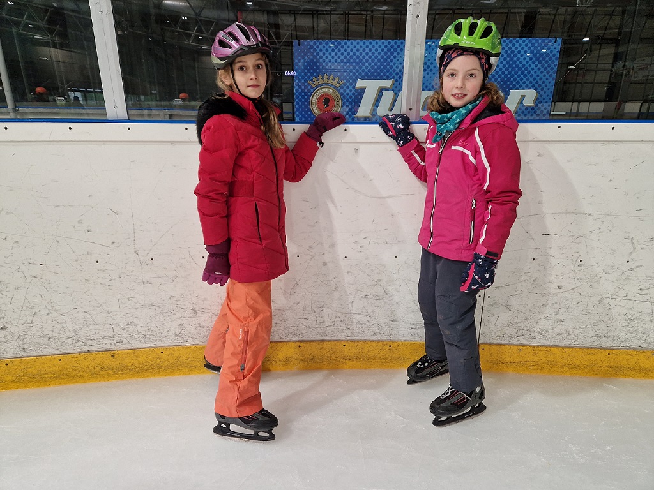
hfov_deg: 73.9
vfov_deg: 58.9
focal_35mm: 23
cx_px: 327
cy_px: 245
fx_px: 435
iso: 160
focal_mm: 5.4
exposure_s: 1/100
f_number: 1.8
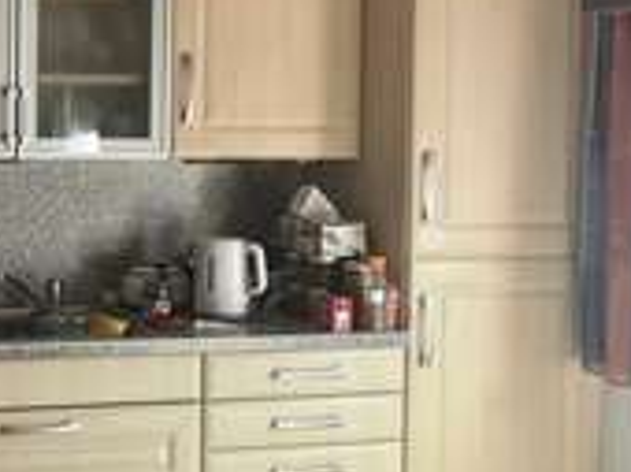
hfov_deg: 26.4
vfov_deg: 21.2
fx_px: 1256
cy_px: 164
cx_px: -24
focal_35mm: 69
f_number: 1.6
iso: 80
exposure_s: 1/121
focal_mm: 5.1
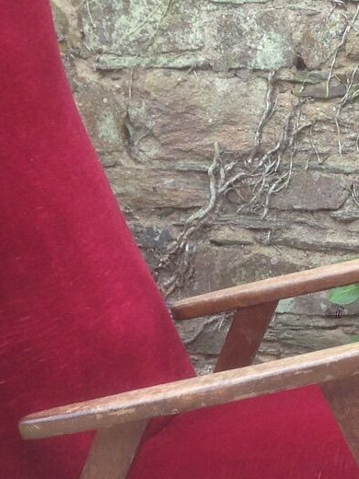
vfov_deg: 15.2
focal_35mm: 130
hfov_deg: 10.8
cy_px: 283
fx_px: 1798
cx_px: 617
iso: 50
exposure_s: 1/60
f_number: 2.4
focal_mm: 4.12
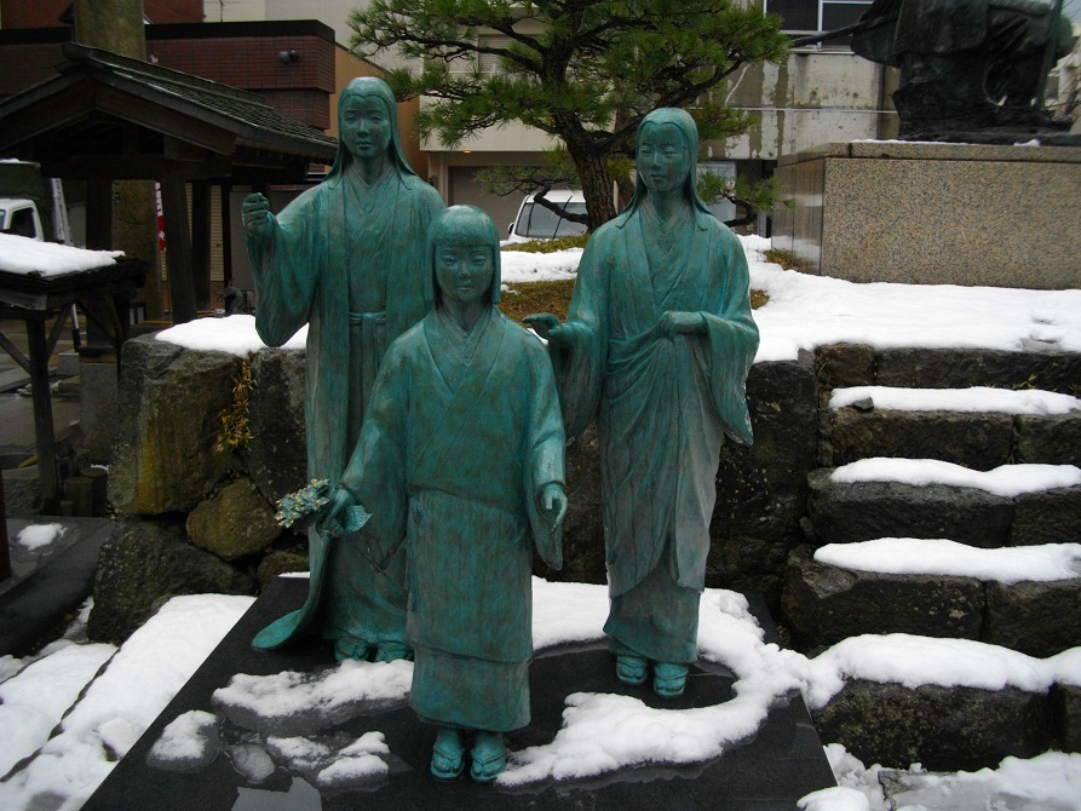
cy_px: 410
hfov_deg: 56.8
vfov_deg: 44.2
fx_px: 999
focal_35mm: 32
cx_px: 556
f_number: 2.9
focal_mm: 5.7
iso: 112
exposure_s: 1/125
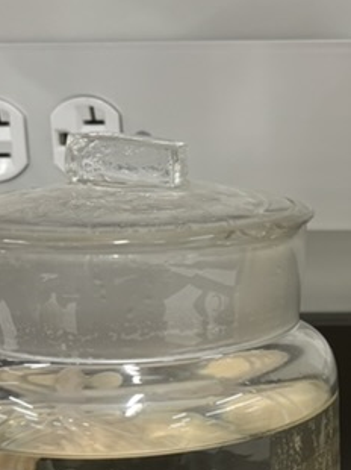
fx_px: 1164
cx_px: 408
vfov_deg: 22.5
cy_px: 358
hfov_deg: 16.5
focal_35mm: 86
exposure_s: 1/60
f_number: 1.6
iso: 100
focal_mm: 5.96
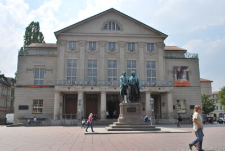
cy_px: 76
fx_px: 225
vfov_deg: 37.0
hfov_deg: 53.1
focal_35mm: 36
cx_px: 112
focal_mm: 24
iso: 100
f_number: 9
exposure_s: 1/320
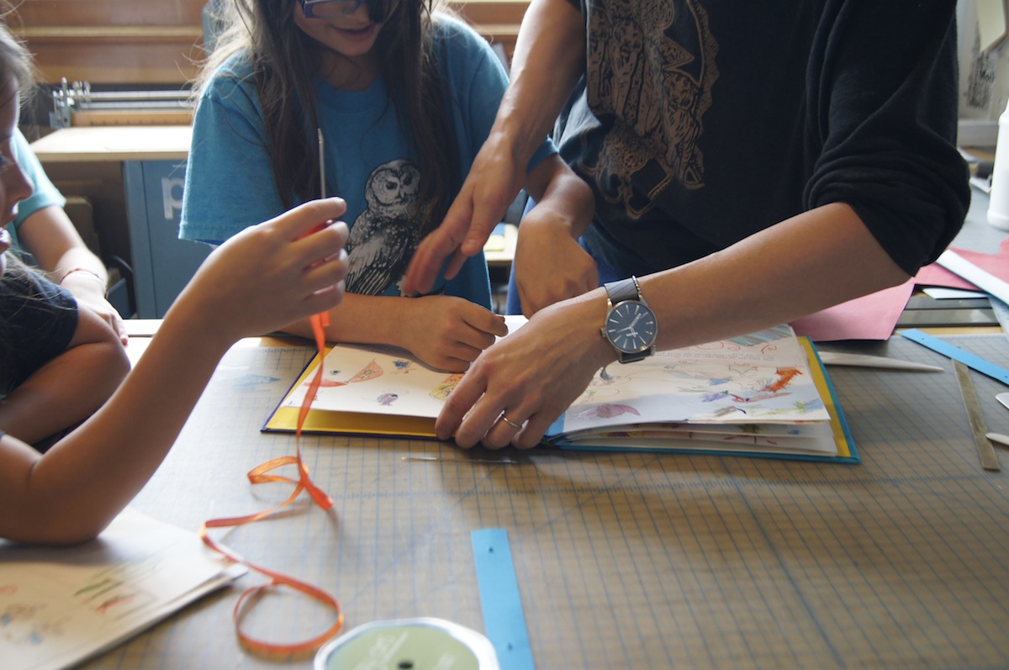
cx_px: 504
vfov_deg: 34.1
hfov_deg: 49.6
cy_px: 335
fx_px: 1092
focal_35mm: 39
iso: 400
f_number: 4.5
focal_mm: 26
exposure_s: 1/50
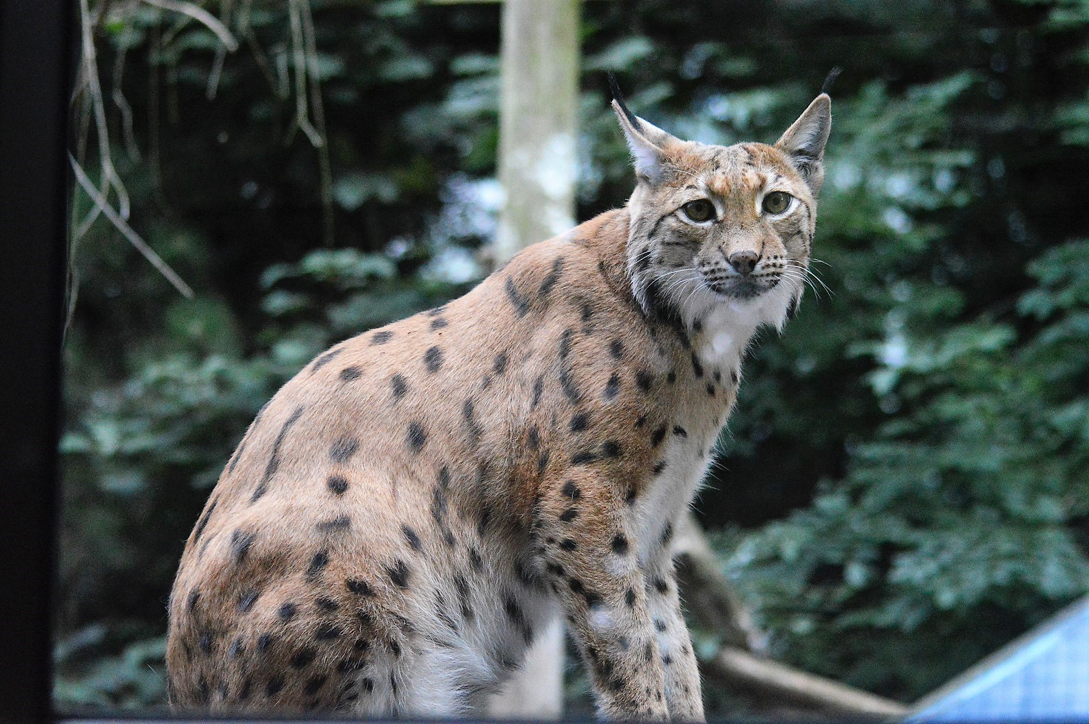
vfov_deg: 13.0
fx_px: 3174
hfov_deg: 19.5
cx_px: 544
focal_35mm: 105
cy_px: 362
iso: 3200
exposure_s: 1/2500
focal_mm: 70
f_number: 4
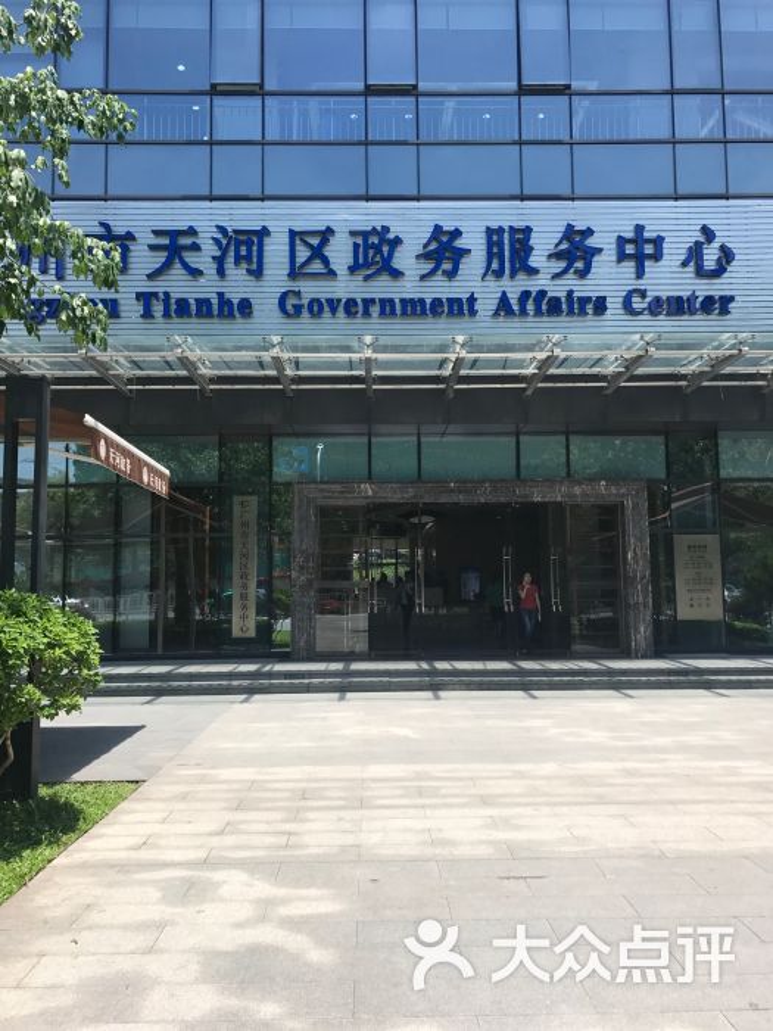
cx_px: 386
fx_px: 834
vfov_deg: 63.4
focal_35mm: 28
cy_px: 516
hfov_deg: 49.7
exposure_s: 1/1880
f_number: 1.8
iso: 20
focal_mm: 3.99
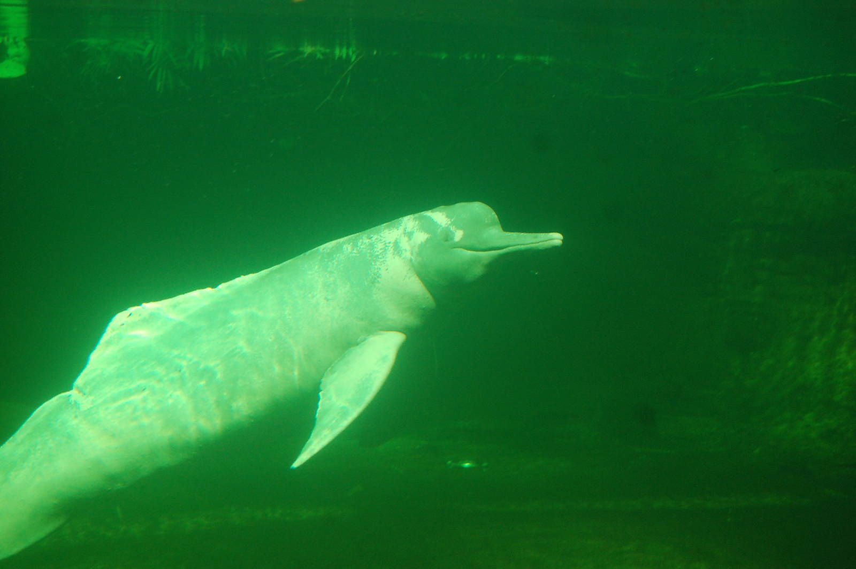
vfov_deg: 16.5
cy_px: 284
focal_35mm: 82
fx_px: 1960
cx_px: 428
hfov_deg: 24.6
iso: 800
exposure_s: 1/80
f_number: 4
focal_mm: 55
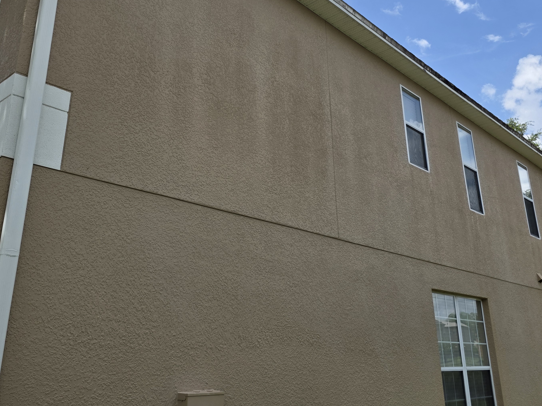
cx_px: 243
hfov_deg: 53.9
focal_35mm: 34
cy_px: 141
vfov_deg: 41.3
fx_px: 532
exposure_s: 1/5958
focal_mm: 6.3
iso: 80
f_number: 1.7
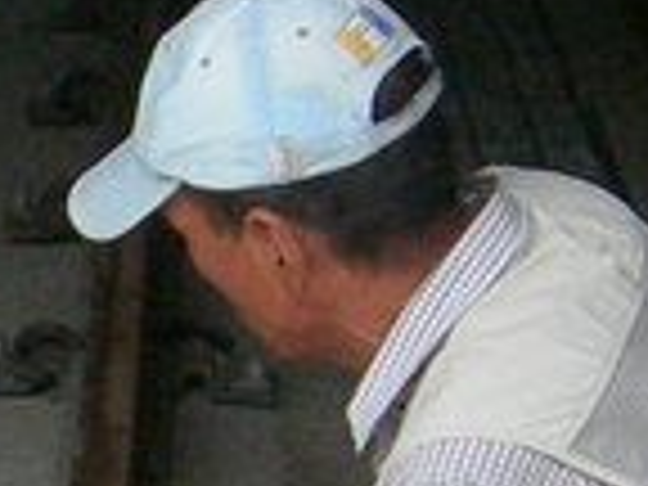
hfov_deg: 7.1
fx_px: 5073
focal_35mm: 271
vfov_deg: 5.5
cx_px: -526
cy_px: 522
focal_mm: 7.8
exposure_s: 1/330
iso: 400
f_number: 2.8
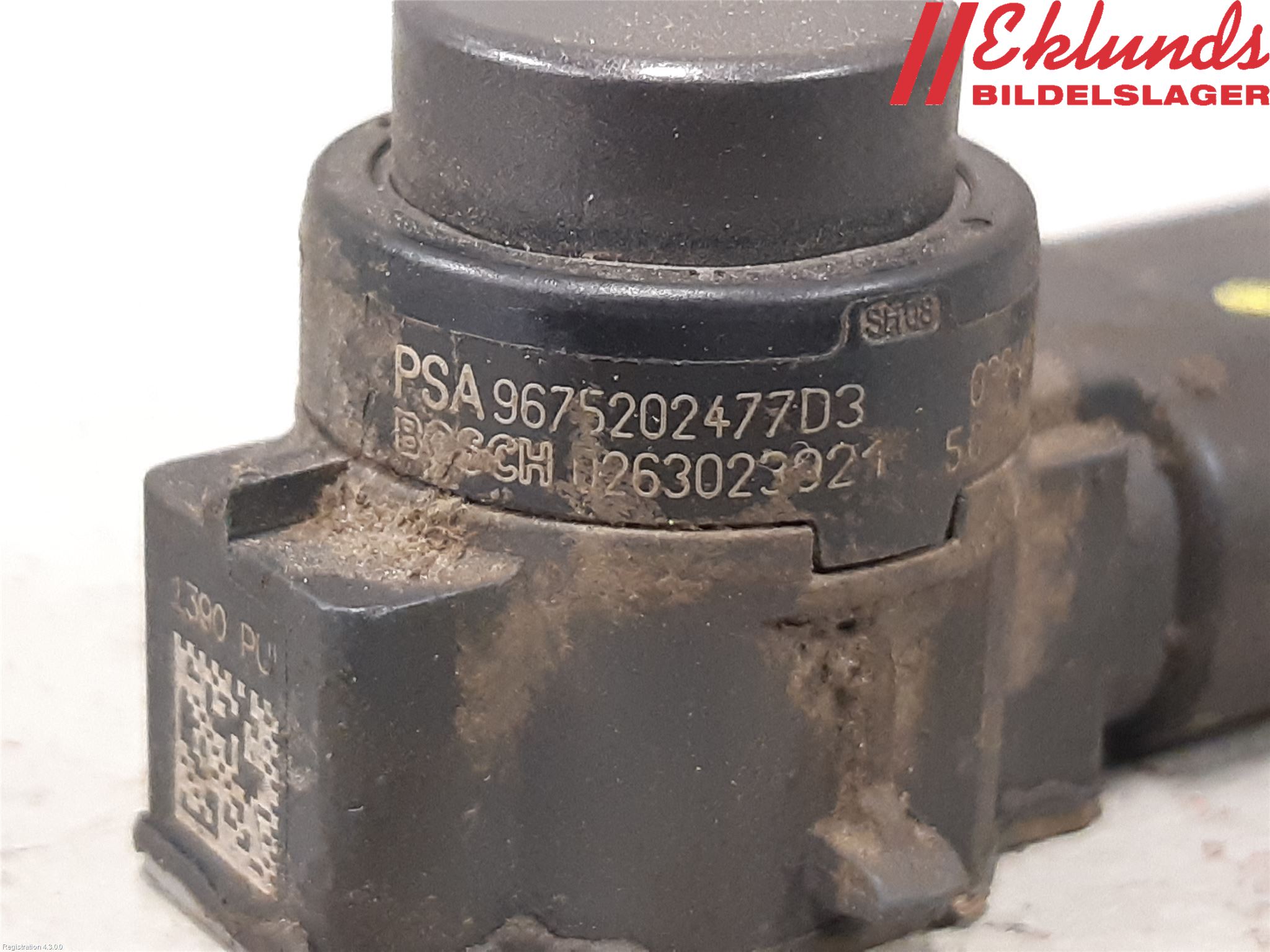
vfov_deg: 53.1
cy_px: 476
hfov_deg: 67.3
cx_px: 635
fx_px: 954
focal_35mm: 26
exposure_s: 1/25
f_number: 1.7
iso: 250
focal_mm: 3.93
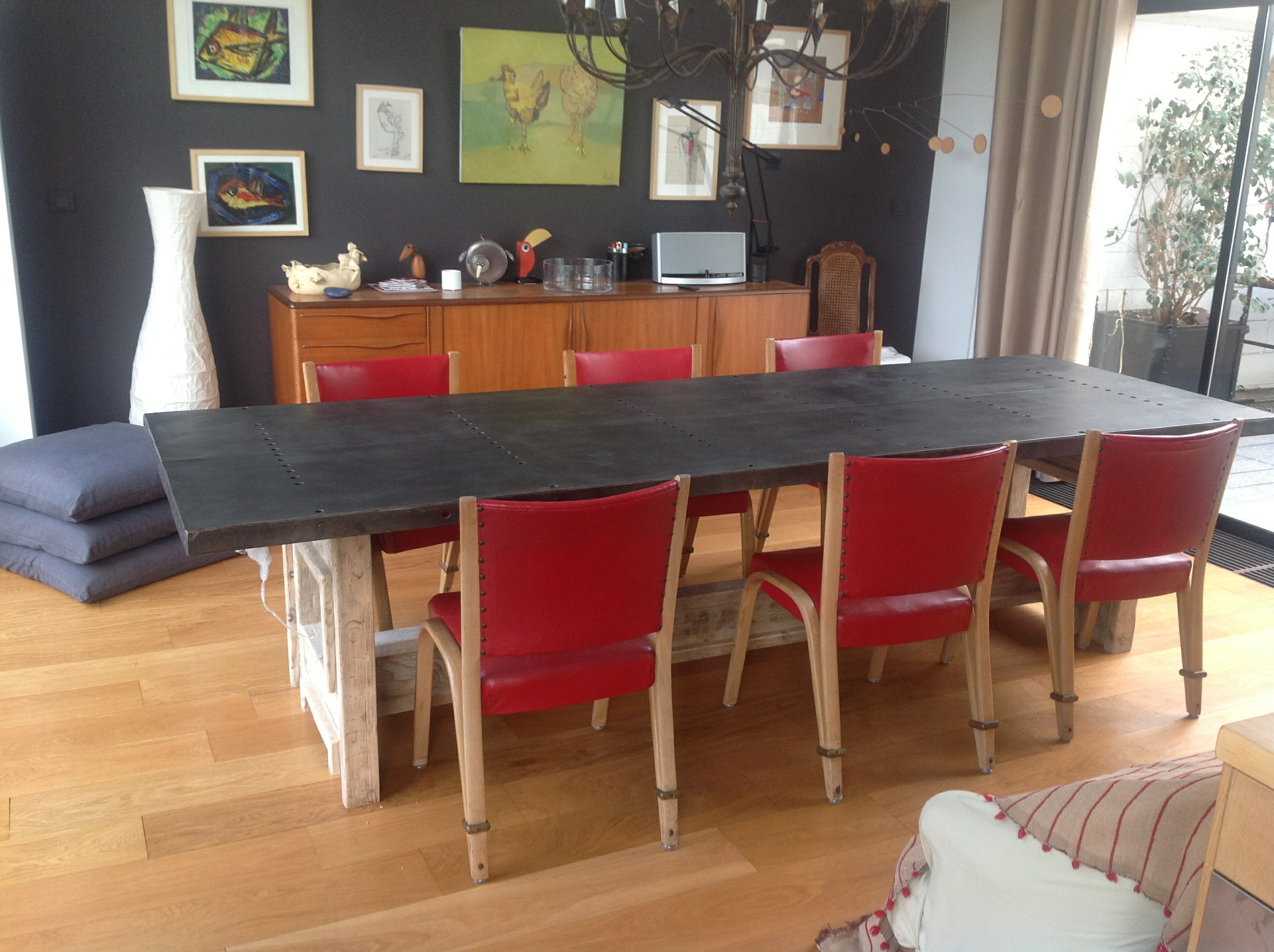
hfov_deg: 52.7
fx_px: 1286
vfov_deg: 40.6
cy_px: 476
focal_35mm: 35
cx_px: 637
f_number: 2.4
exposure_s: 1/30
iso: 64
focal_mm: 4.28
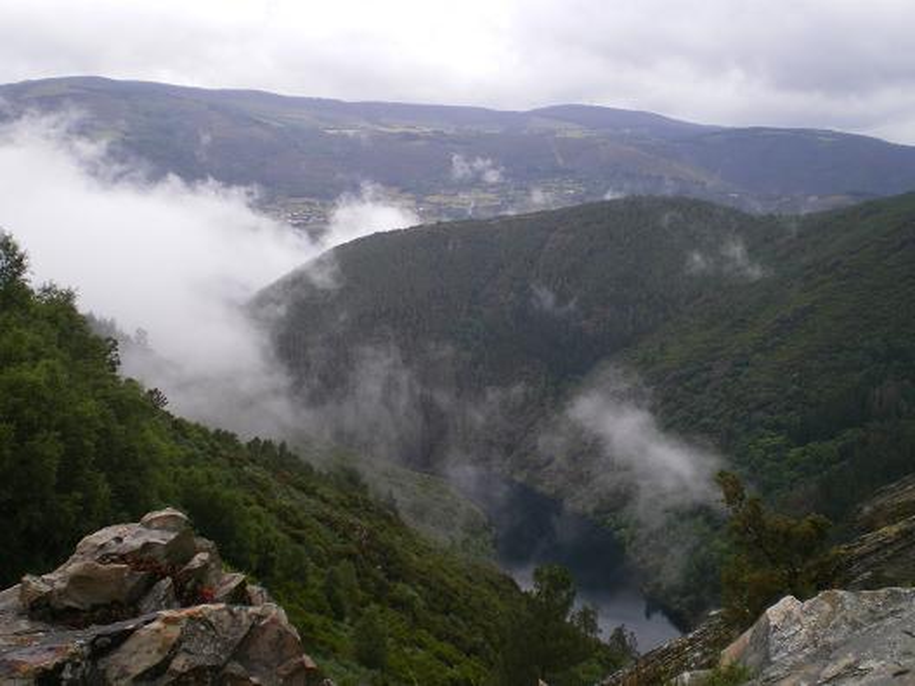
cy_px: 343
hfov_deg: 49.0
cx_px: 458
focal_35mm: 38
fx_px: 1004
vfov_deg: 37.7
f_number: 3.1
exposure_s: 1/100
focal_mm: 6.3
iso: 64
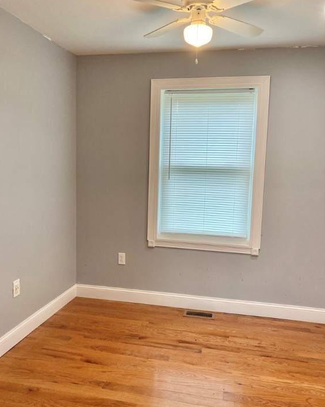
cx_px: 161
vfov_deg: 58.8
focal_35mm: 30
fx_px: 361
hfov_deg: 48.5
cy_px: 206
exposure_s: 1/60
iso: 50
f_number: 1.8
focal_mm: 3.99
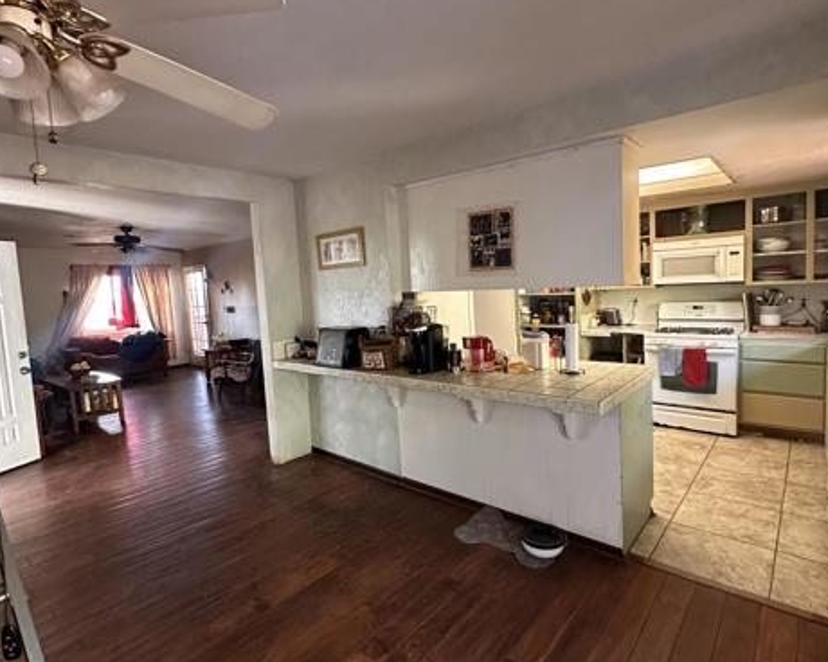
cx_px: 423
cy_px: 320
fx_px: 466
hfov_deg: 83.3
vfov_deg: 70.8
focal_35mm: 19
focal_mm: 2.22
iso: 500
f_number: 2.2
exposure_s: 1/60
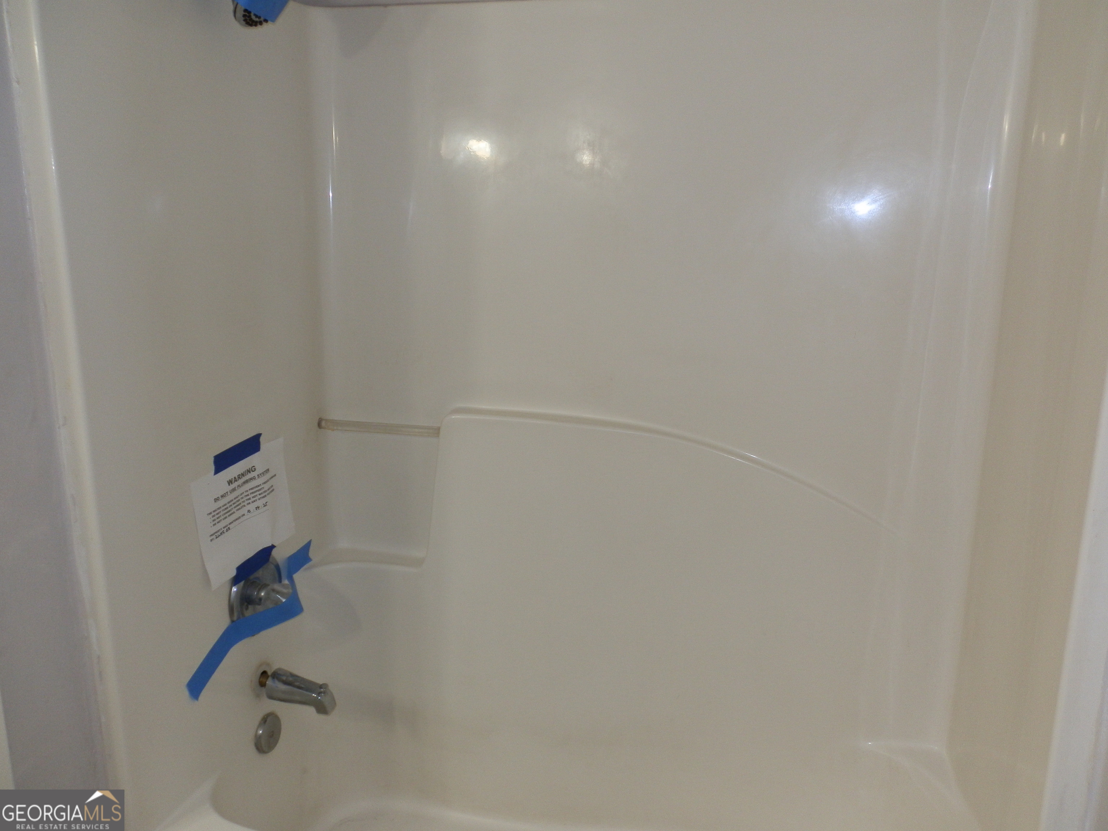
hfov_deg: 63.4
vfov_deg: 49.7
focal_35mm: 28
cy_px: 416
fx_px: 896
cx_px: 554
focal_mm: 5
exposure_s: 1/30
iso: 100
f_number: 3.1
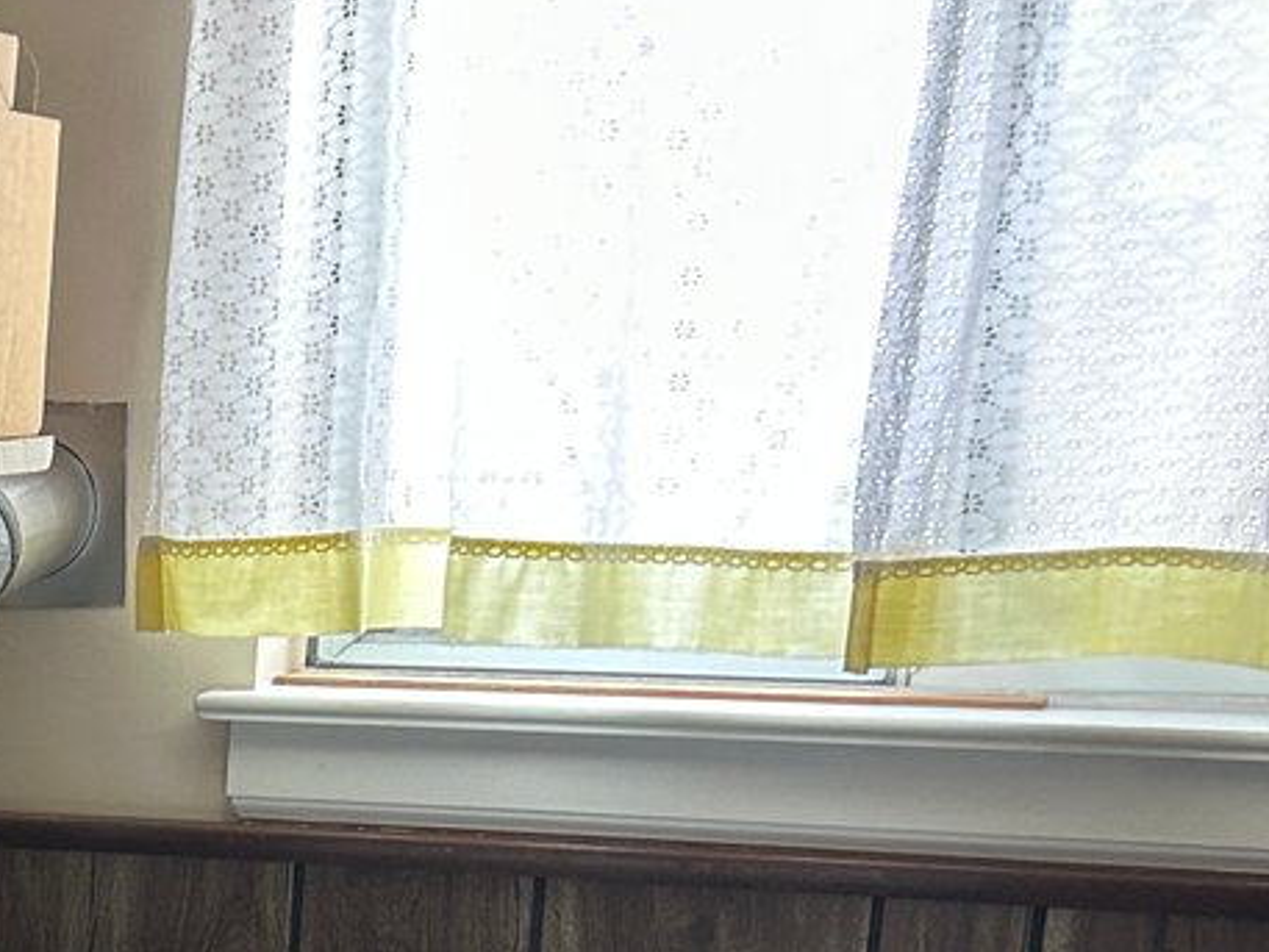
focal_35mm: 86
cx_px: -540
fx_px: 3154
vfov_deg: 16.2
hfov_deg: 20.1
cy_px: 1273
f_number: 1.5
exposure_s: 1/85
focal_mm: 5.7
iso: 125
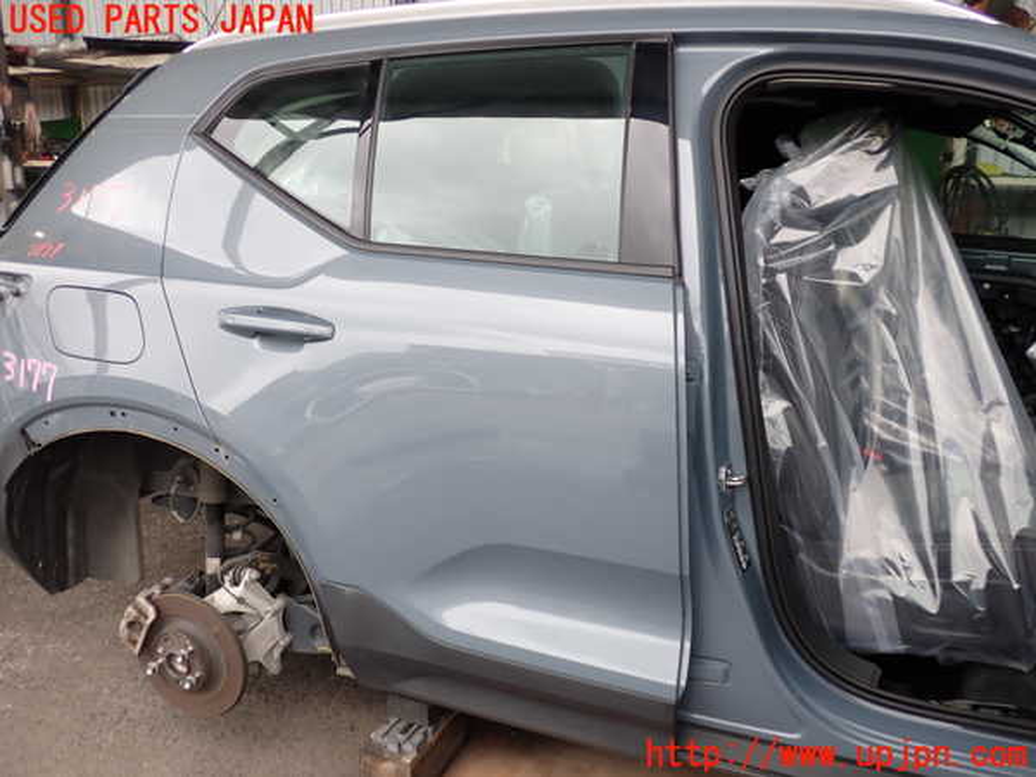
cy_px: 388
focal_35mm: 30
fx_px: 898
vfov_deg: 46.8
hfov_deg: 60.0
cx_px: 518
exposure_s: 1/100
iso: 100
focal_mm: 5.4
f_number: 2.3
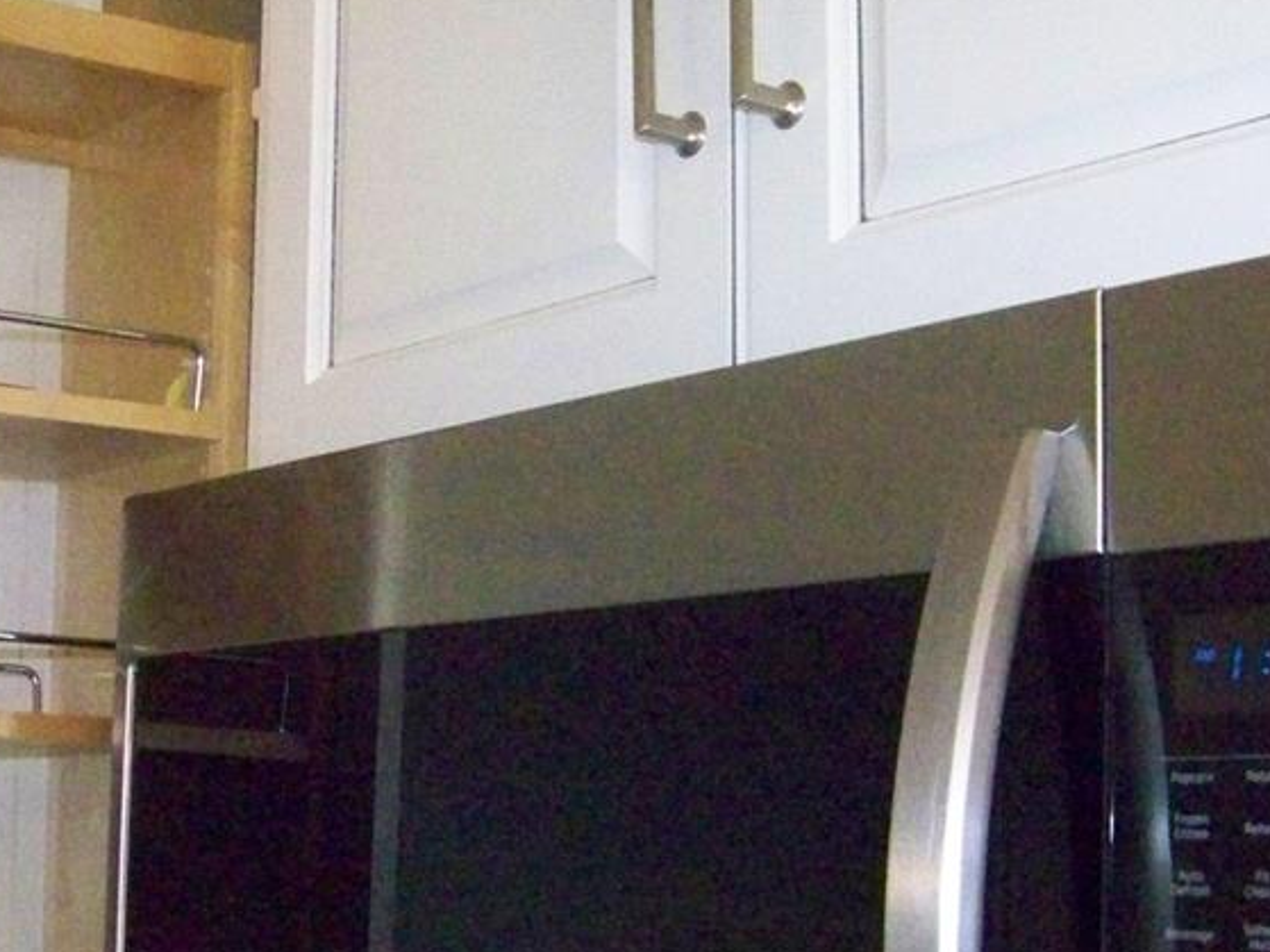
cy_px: 638
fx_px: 2421
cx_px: 298
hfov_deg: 28.9
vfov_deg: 22.2
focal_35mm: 66
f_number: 2.8
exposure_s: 1/500
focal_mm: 5.85
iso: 1600
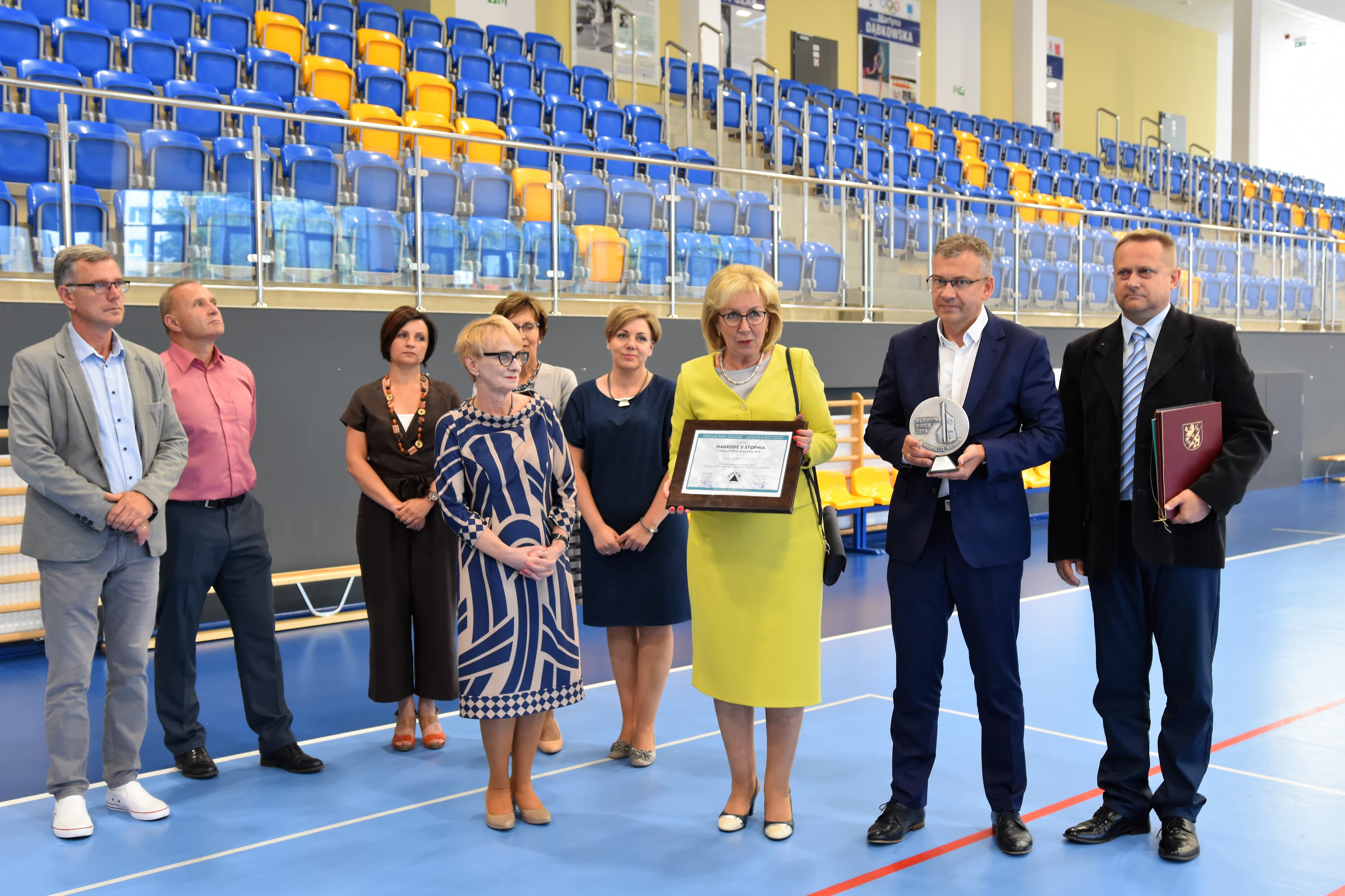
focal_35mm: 36
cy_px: 448
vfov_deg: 36.9
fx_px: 1345
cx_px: 672
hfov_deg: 53.1
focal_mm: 24
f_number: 4
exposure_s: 1/60
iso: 800
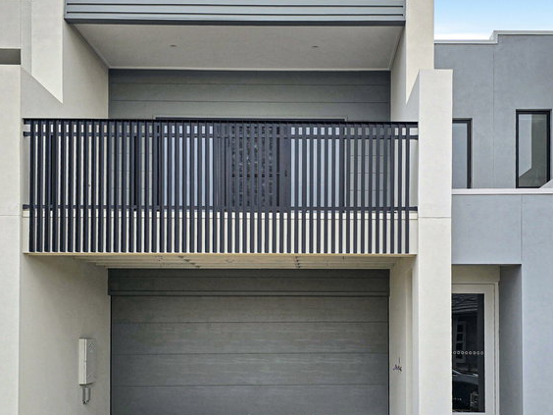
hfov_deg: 46.7
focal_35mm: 40
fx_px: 639
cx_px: 318
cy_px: 263
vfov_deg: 35.7
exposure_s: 1/180
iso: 25
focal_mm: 6.3
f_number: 1.7
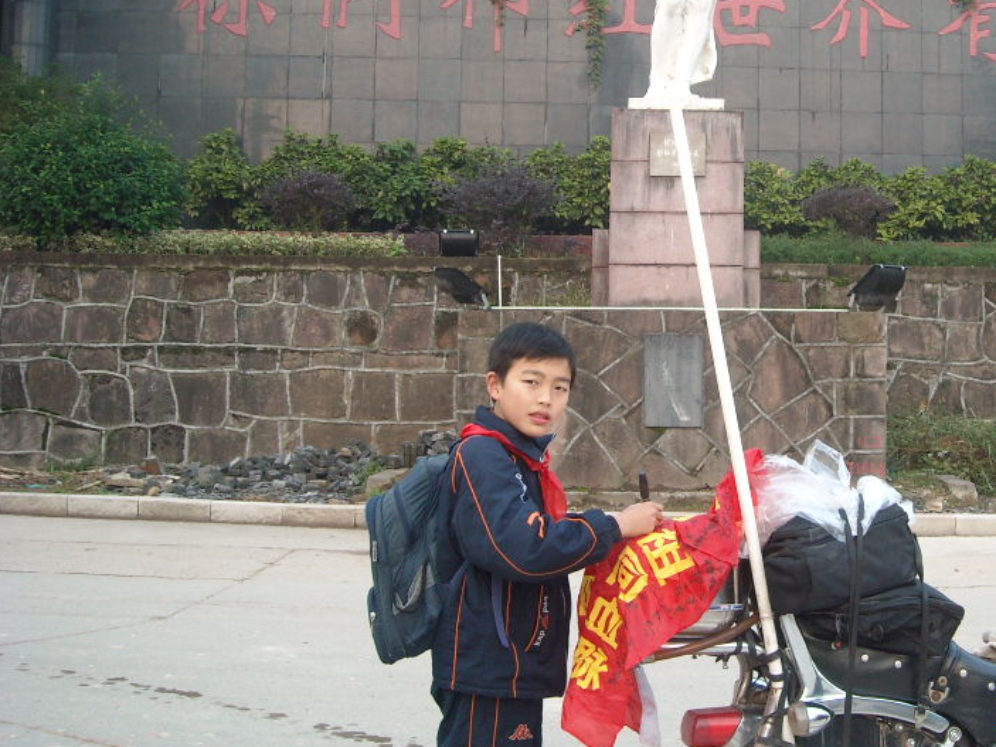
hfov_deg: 36.9
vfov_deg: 28.4
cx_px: 698
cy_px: 279
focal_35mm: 51
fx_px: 1467
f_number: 2.8
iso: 118
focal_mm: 5.7
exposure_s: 1/60
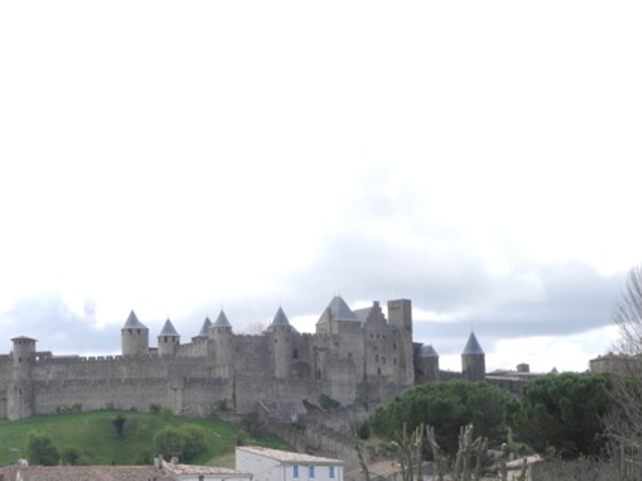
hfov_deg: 25.2
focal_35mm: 77
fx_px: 1427
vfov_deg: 19.1
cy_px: 295
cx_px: 218
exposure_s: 1/500
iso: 100
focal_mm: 11.8
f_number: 3.5
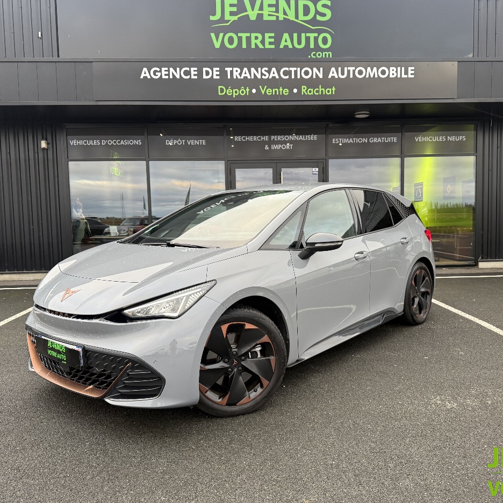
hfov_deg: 55.6
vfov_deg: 55.6
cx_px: 271
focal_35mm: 29
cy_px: 252
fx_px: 477
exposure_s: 1/121
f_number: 1.78
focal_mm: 6.76
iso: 200
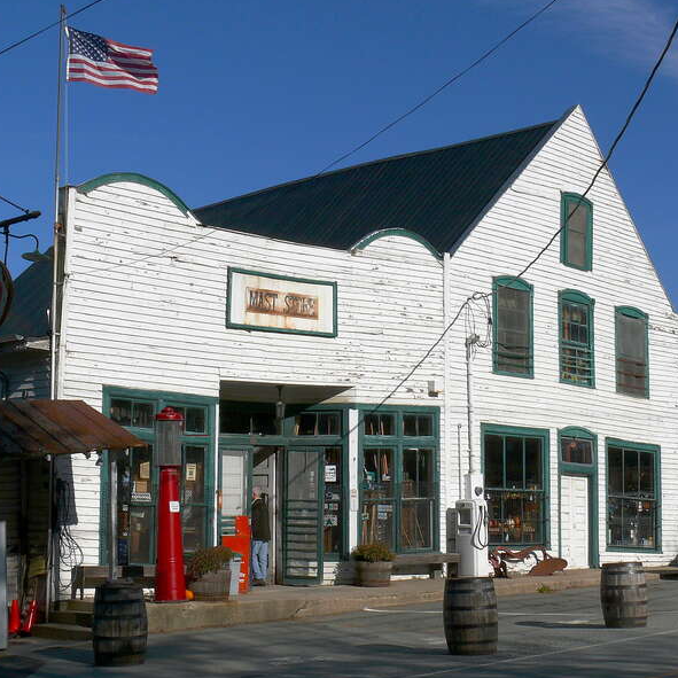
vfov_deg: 31.1
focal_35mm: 55
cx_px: 333
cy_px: 338
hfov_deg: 31.1
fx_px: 1219
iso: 100
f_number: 8
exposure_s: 1/800
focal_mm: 9.7
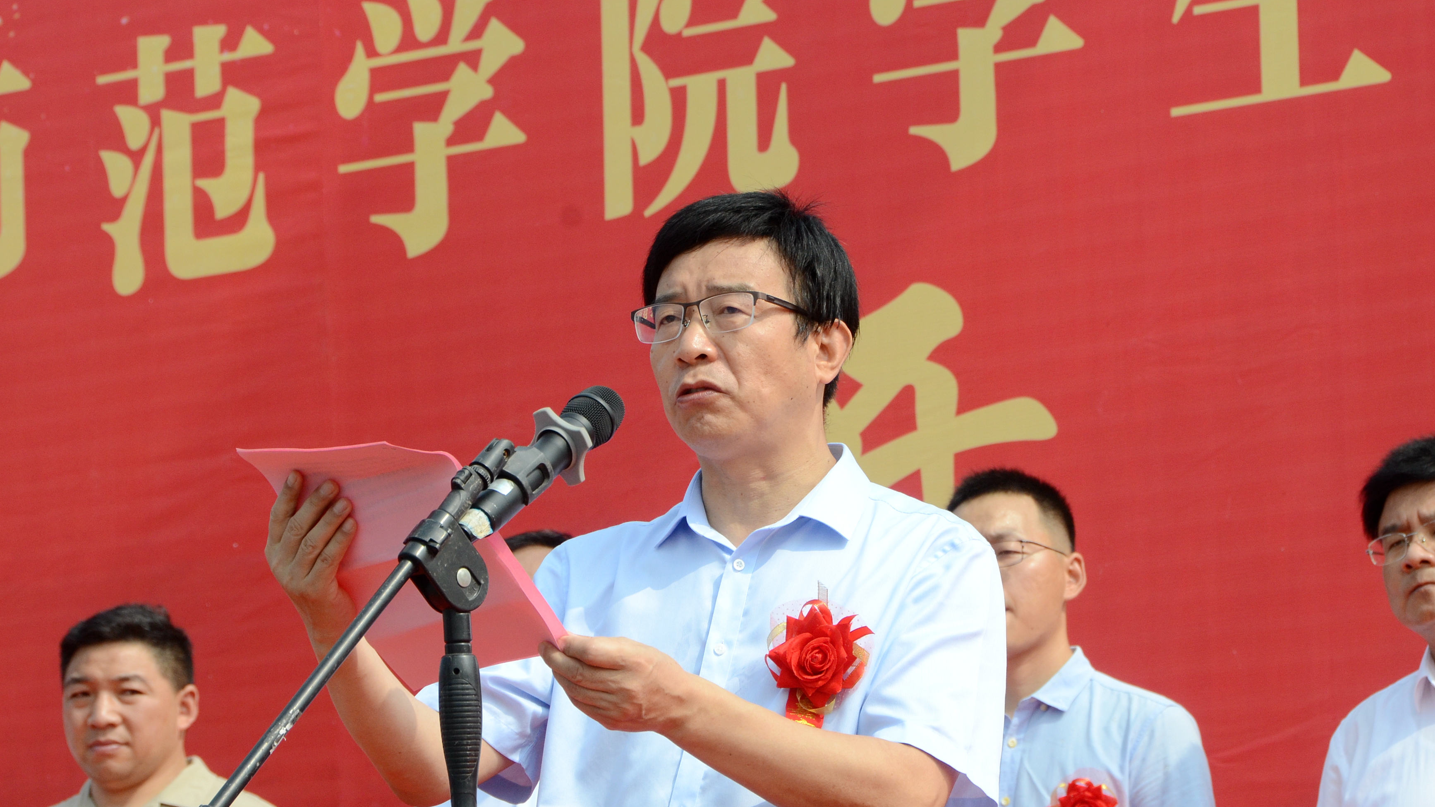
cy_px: 355
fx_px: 5213
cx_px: 718
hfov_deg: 15.7
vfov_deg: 8.9
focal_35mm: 137
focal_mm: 82
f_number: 9
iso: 640
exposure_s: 1/1250
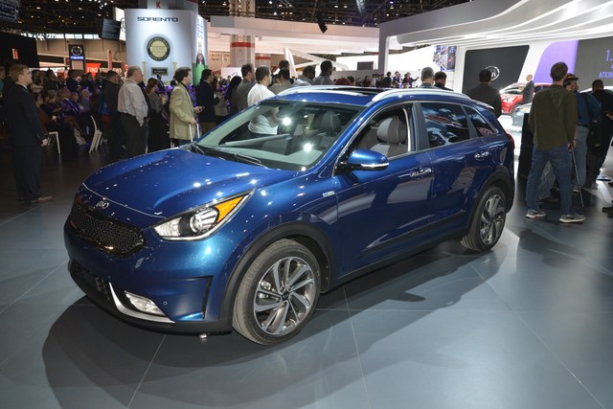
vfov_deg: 45.0
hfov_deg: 63.6
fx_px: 494
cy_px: 204
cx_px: 306
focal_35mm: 29
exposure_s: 1/80
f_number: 8
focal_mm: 29
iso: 1600
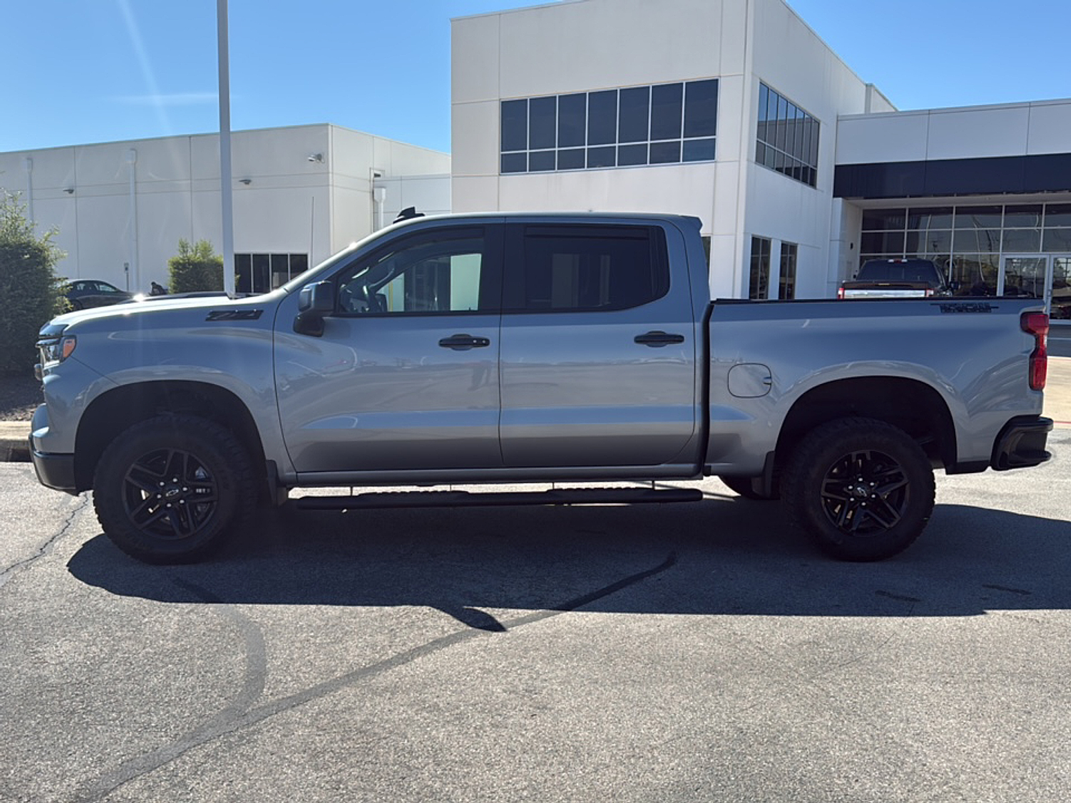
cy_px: 402
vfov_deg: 54.9
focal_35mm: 25
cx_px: 536
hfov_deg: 69.4
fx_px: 773
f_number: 1.78
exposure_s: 1/4167
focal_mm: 6.76
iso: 80
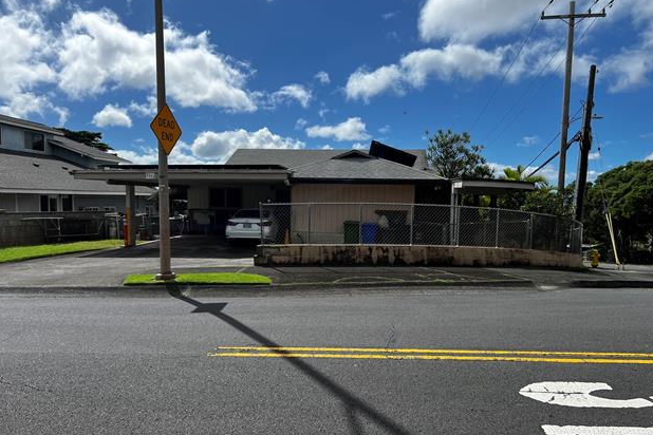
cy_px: 241
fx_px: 508
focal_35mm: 28
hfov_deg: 65.5
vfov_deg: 46.3
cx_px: 318
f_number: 1.5
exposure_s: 1/6993
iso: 50
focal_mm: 5.7
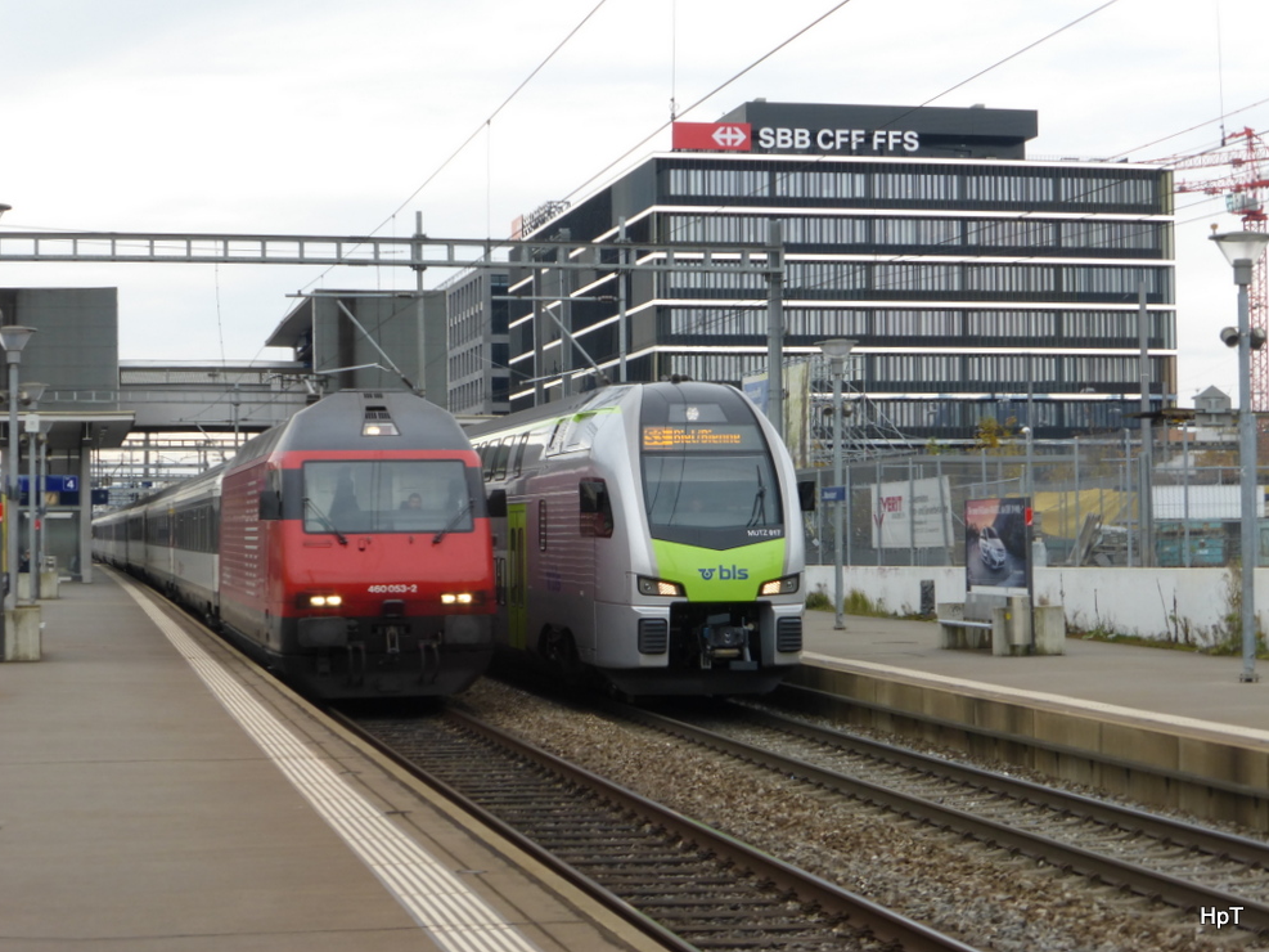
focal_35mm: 76
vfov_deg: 19.4
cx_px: 631
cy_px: 472
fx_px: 2786
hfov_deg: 25.7
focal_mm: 13.3
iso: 100
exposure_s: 1/125
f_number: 5
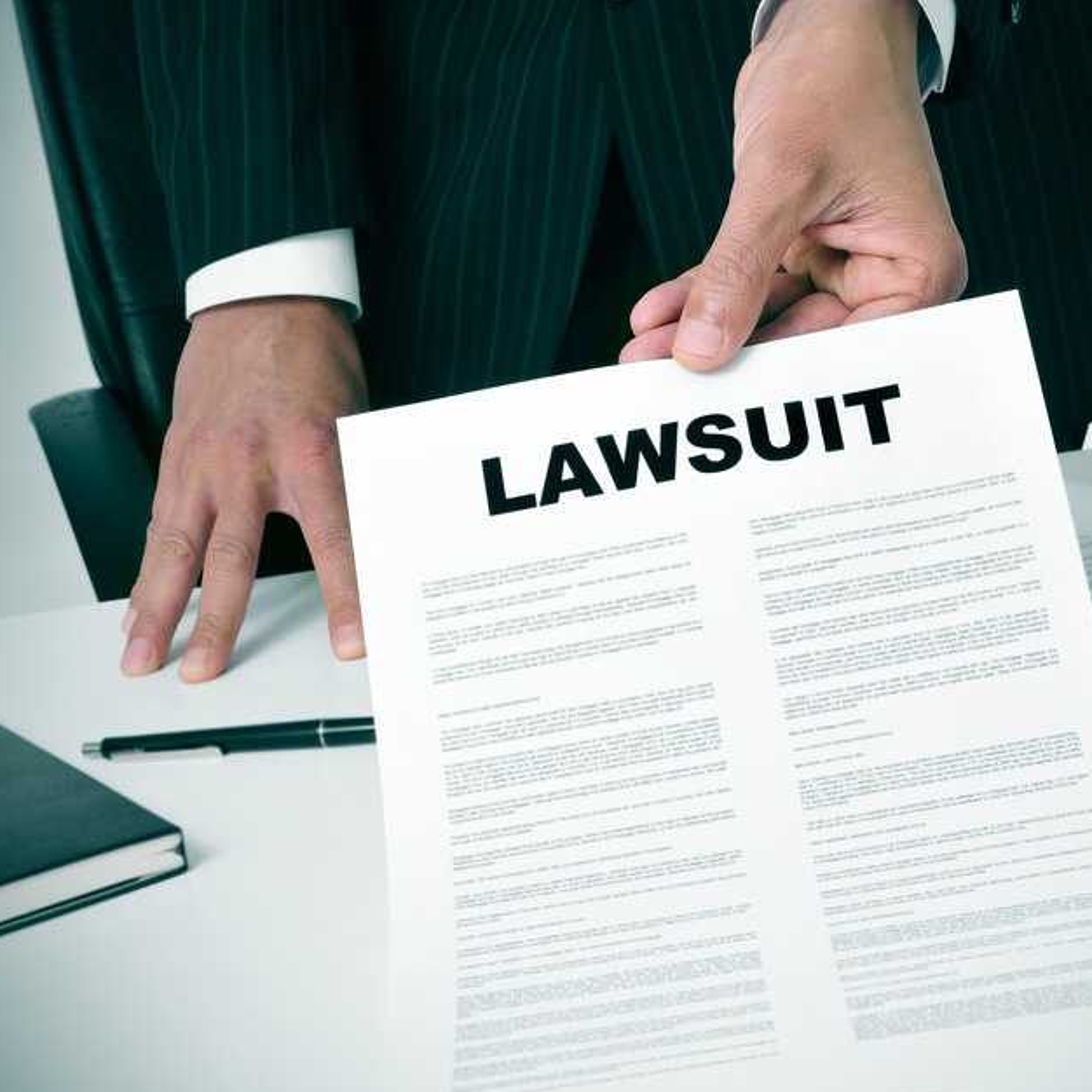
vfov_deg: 25.5
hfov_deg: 25.4
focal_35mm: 68
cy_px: 549
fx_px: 2414
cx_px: 710
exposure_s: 1/60
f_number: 11
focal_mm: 35
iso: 200
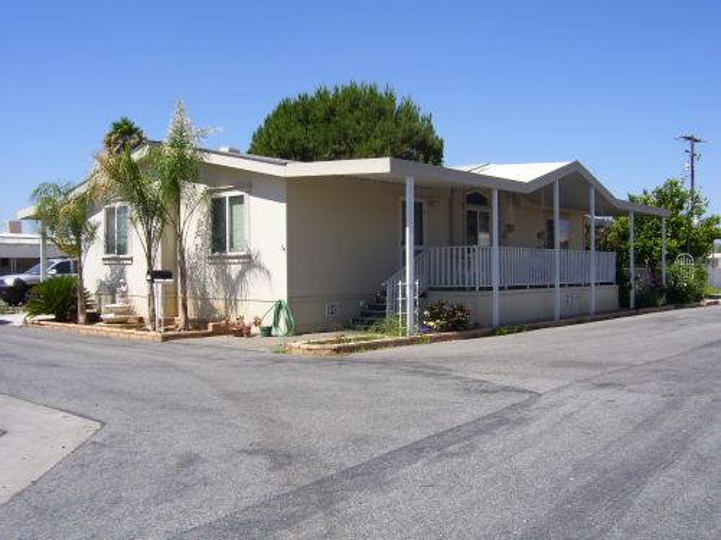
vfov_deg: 41.8
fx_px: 708
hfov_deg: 54.0
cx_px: 360
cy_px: 270
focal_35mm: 34
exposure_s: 1/500
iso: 80
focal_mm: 5.6
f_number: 4.8
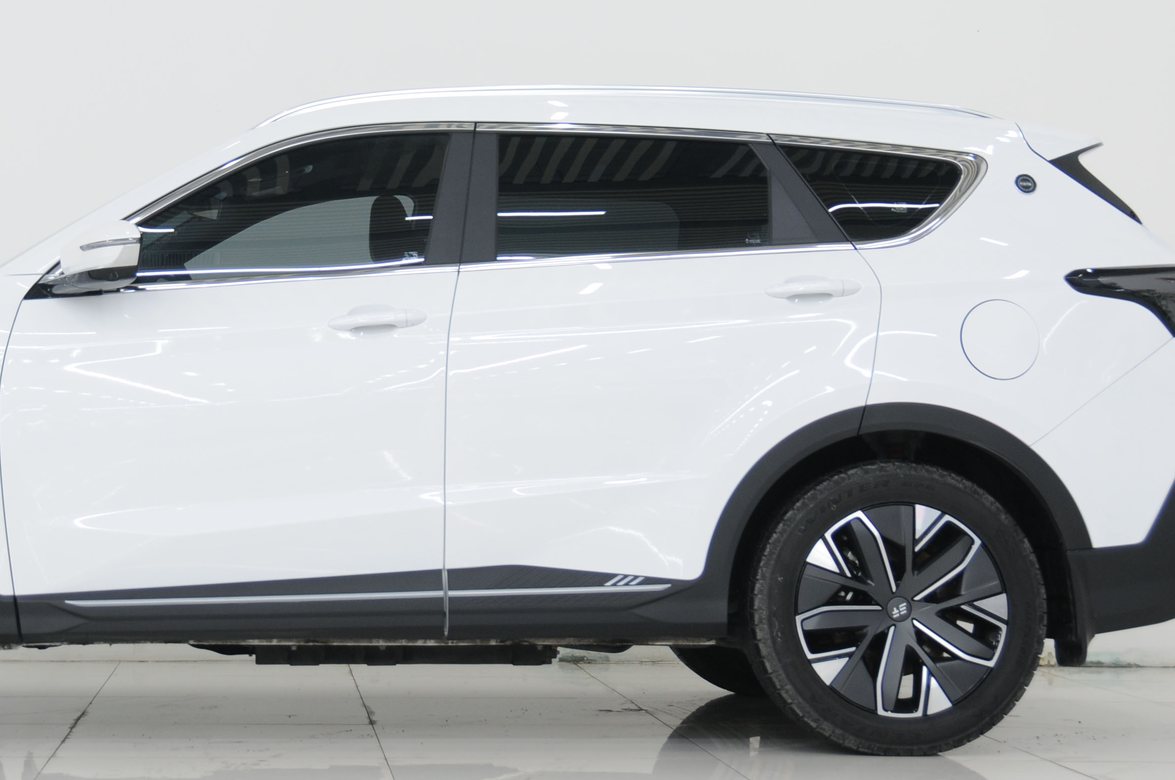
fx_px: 2605
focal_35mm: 80
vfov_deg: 17.0
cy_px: 274
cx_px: 368
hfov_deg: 25.3
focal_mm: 29
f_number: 4.8
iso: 200
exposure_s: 1/8
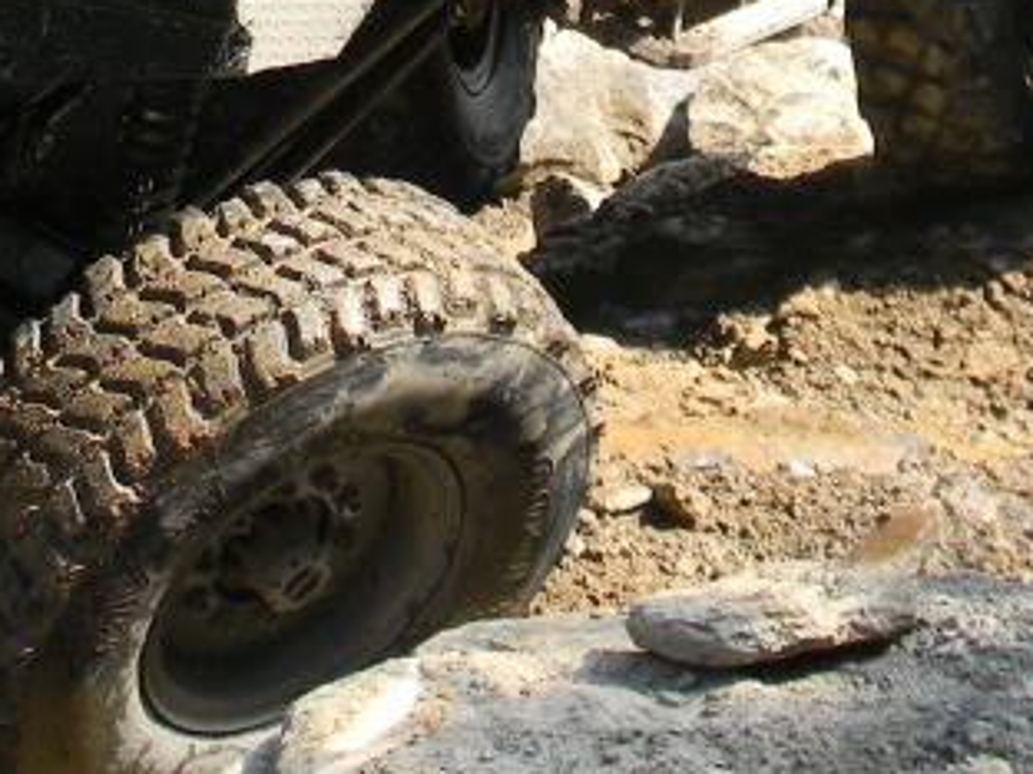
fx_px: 3521
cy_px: -149
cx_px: 281
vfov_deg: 12.3
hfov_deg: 16.6
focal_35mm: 118
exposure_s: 1/121
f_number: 3.7
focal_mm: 6.4
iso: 80
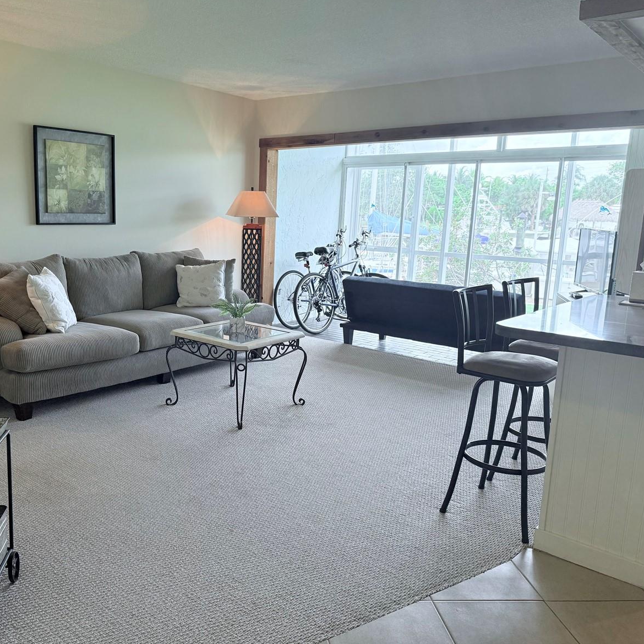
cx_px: 245
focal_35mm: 29
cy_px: 315
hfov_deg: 55.0
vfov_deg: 55.6
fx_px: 610
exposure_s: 1/212
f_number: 1.78
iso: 200
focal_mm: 6.76
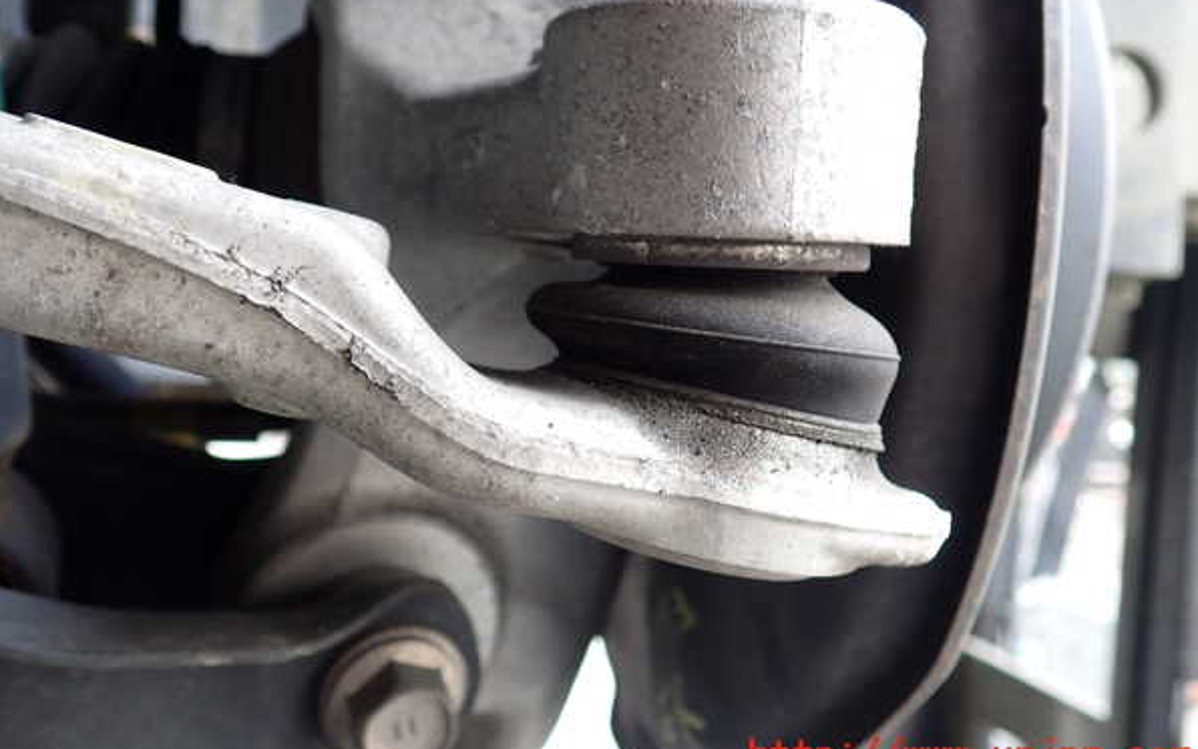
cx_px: 599
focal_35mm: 32
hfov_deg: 59.6
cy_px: 331
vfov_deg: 39.4
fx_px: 1045
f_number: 2.3
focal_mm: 5.4
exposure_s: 1/100
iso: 200
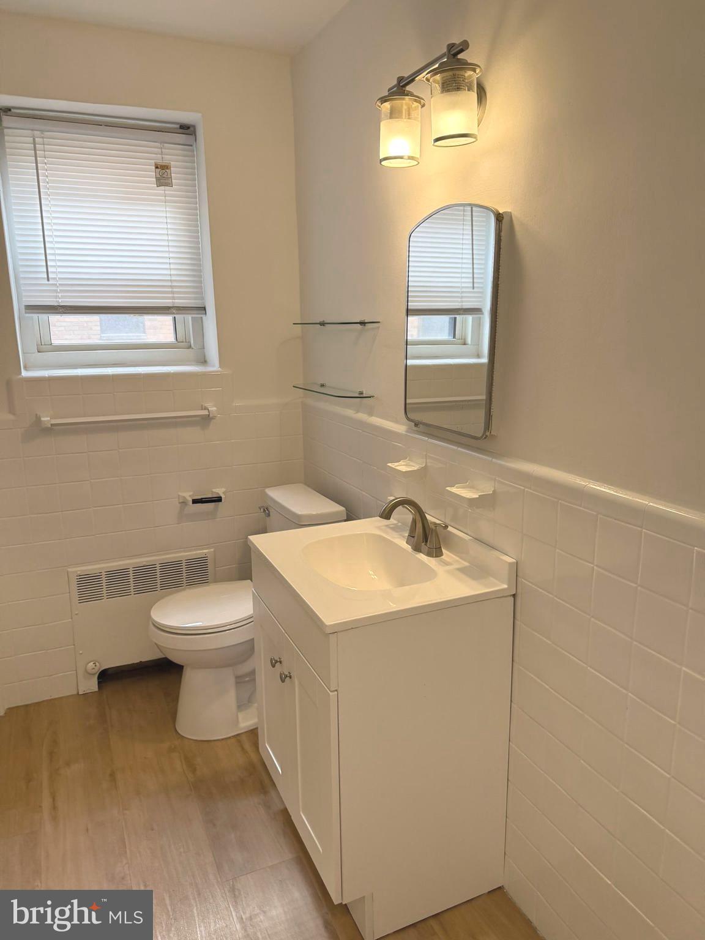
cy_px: 470
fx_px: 652
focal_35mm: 24
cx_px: 352
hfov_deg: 56.8
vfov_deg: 71.6
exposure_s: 1/238
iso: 160
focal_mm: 6.76
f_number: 1.78
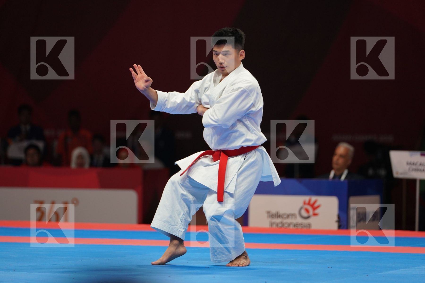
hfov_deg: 8.4
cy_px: 142
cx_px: 212
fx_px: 2880
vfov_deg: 5.6
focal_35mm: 244
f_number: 4
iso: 1600
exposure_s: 1/500
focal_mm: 244
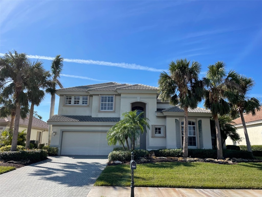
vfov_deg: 53.1
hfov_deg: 67.3
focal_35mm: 26
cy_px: 98
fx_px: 197
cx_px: 131
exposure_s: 1/3401
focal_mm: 4.2
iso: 32
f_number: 1.6
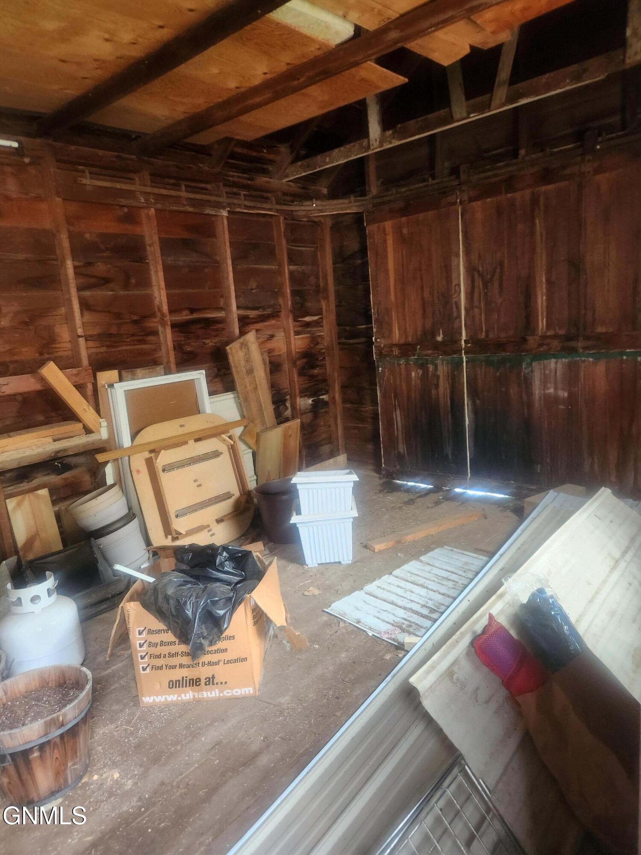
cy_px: 428
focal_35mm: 23
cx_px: 320
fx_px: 568
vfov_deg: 73.9
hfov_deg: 58.9
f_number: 1.8
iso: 640
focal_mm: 5.4
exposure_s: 1/40
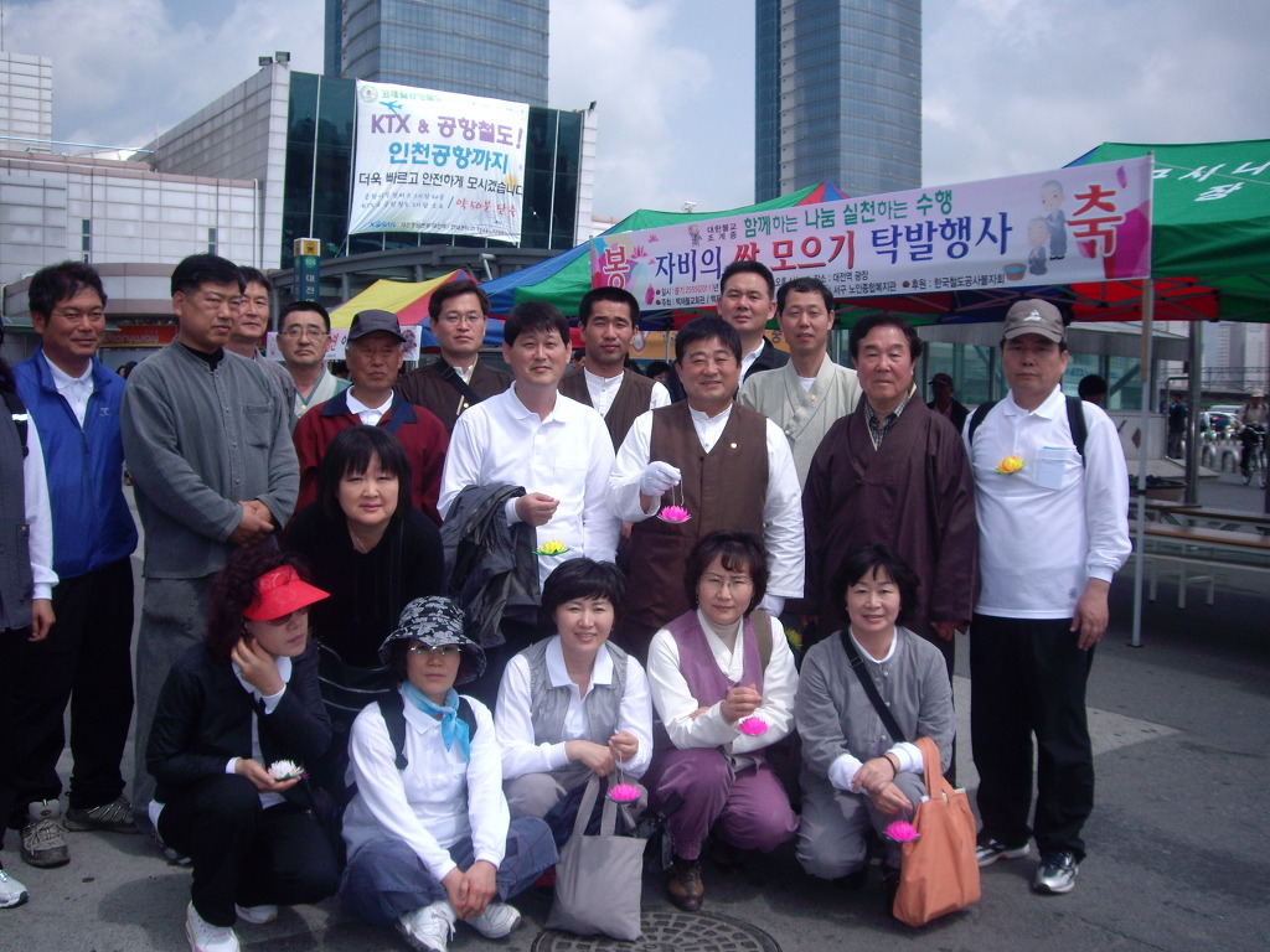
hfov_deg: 49.0
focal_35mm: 38
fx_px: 1394
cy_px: 476
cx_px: 635
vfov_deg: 37.7
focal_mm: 6.2
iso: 100
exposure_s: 1/1000
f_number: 4.3
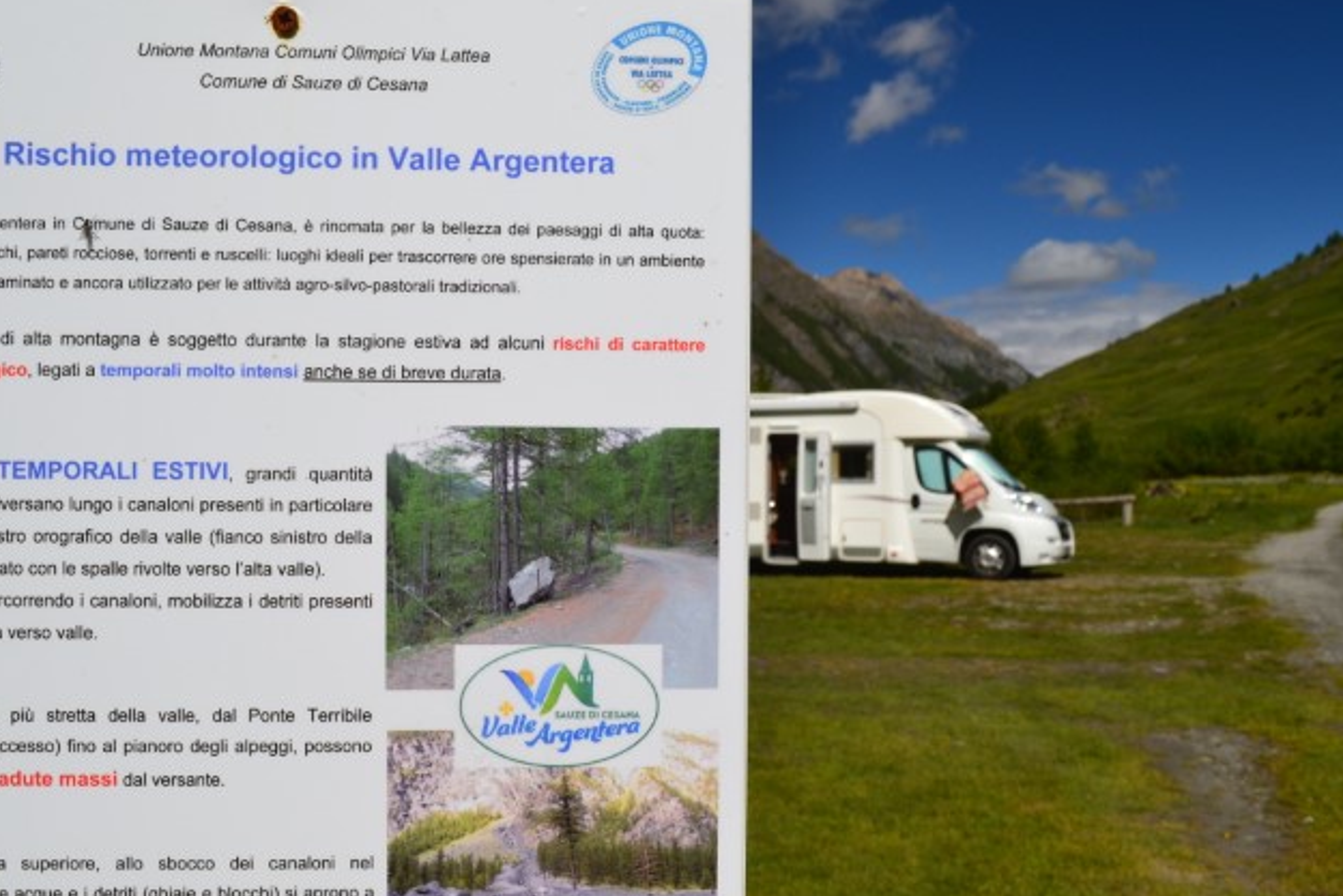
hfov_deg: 50.6
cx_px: 589
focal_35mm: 38
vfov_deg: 35.0
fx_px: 1418
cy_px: 488
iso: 400
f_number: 11
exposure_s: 1/500
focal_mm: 22
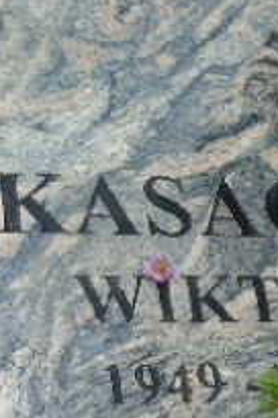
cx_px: 225
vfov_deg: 18.2
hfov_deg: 12.3
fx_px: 1286
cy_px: 352
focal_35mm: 111
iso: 80
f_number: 3.8
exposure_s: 1/60
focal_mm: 6.1
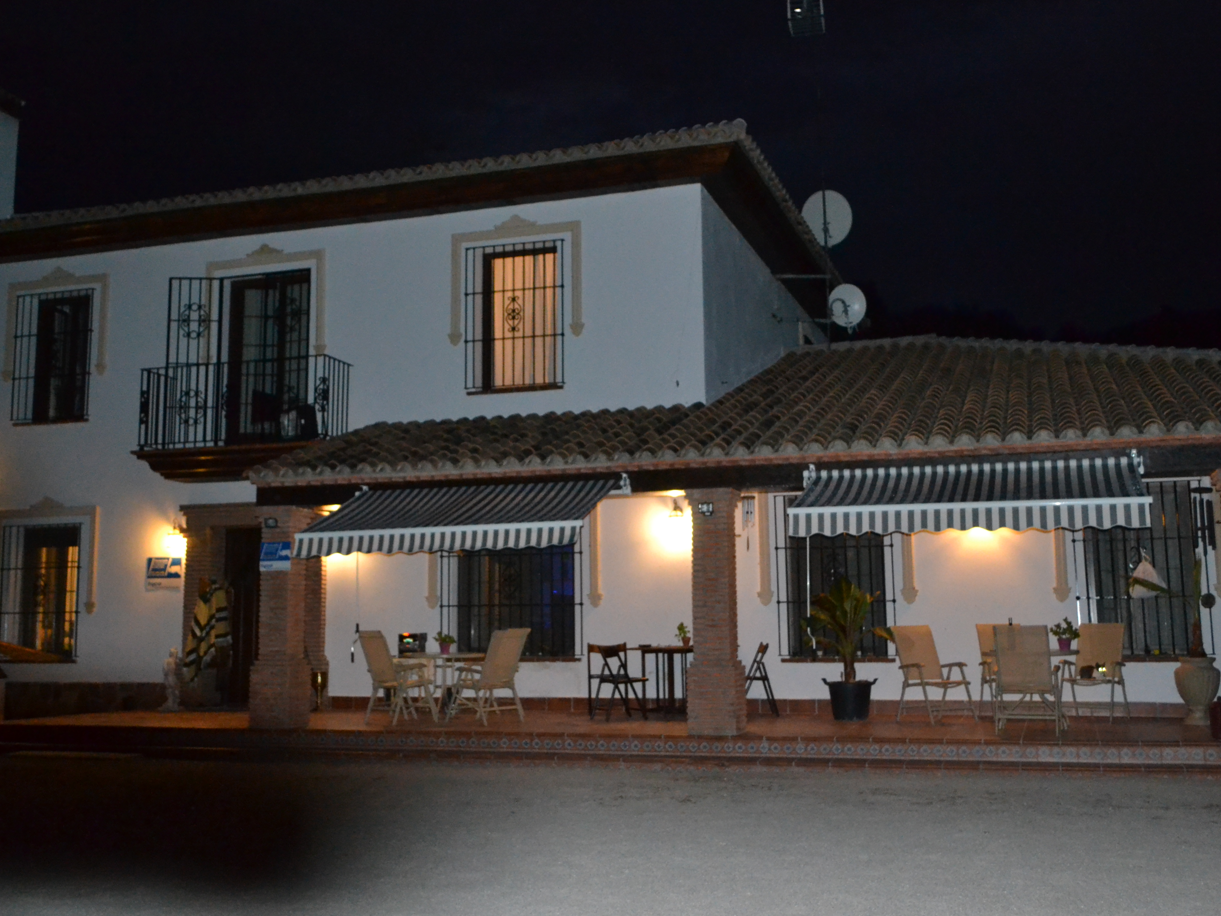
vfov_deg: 36.8
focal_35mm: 39
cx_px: 618
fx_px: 1376
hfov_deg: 47.9
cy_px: 427
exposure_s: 1/60
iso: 3200
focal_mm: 22
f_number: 3.8
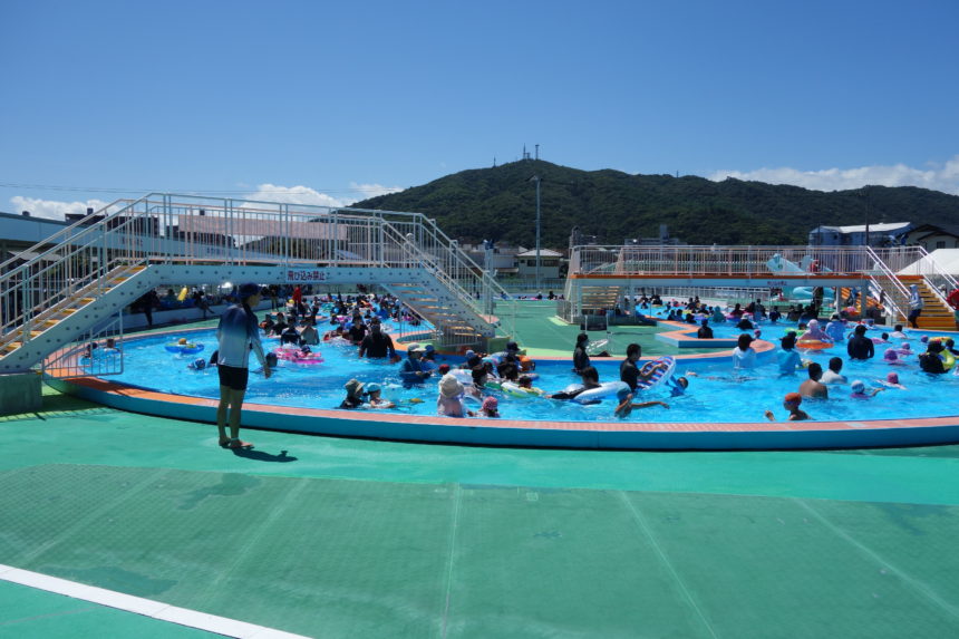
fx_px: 746
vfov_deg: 46.4
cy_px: 320
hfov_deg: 65.5
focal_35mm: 28
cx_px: 480
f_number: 6.3
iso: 125
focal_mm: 10.4
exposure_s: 1/800
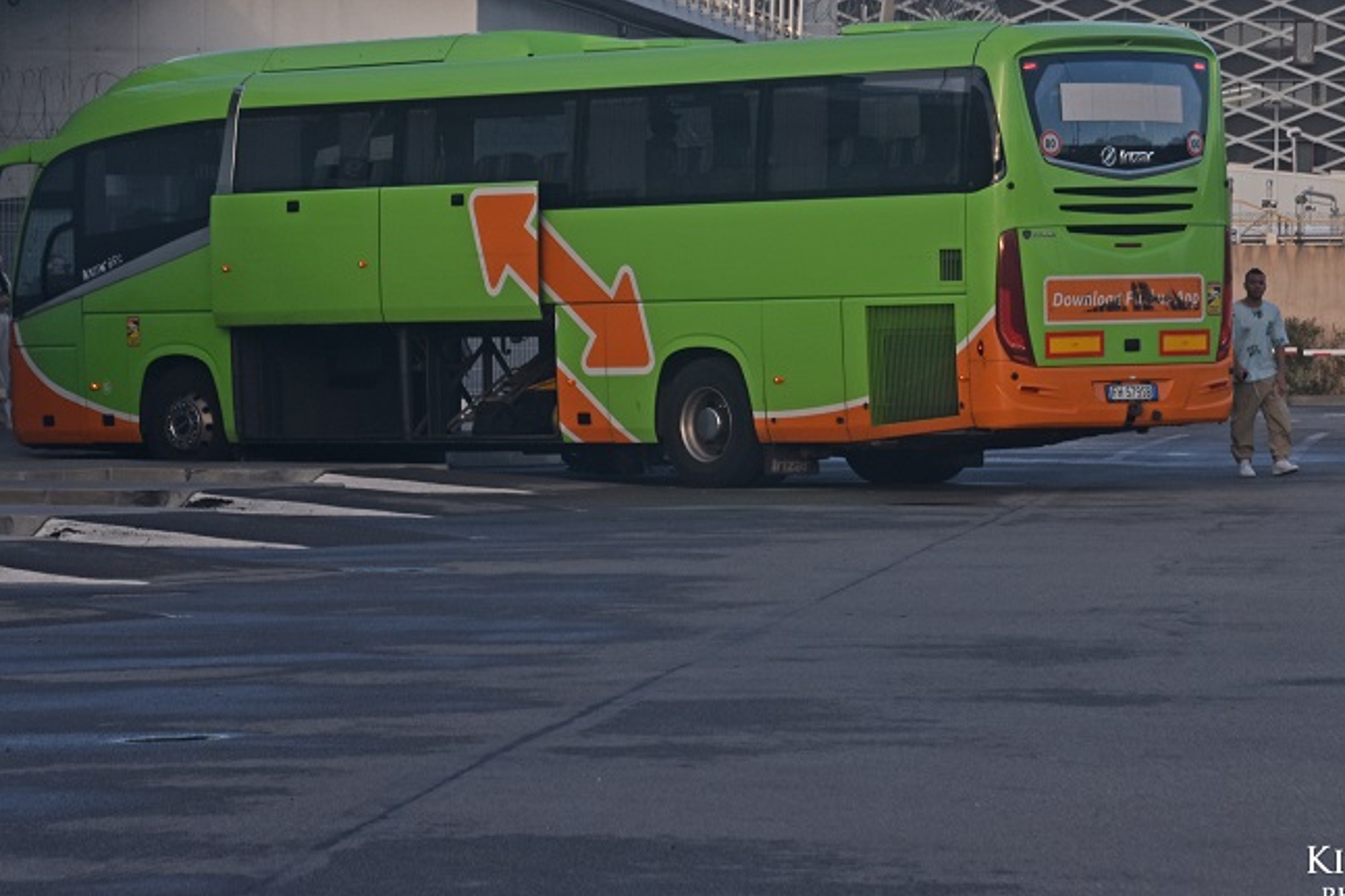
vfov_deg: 6.8
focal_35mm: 202
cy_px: 208
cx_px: 493
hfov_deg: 10.2
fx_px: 7537
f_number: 8
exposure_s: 1/250
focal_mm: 85
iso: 250
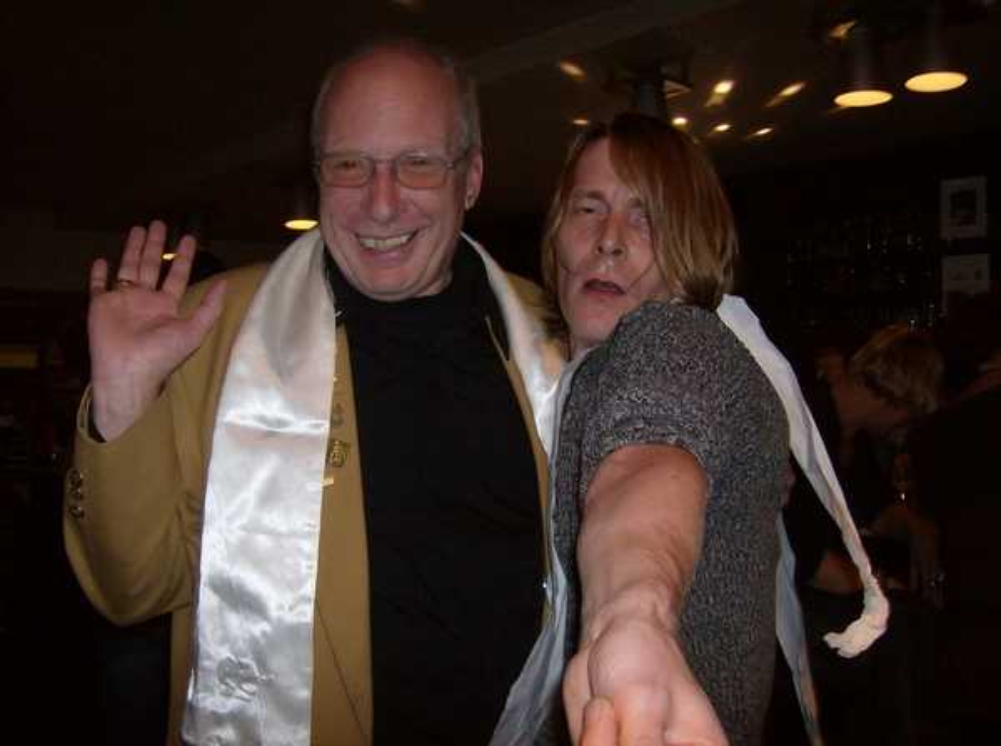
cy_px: 373
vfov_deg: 39.5
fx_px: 1039
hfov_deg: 51.5
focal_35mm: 36
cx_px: 500
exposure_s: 1/60
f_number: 2.8
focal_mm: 6
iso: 200
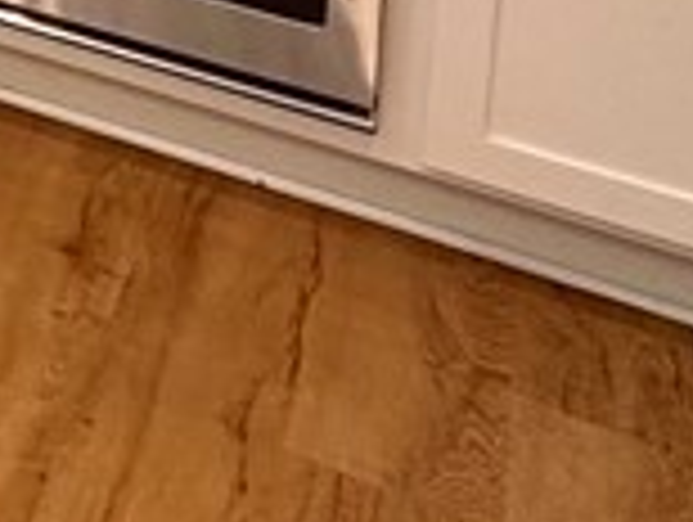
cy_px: -752
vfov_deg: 12.4
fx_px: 1865
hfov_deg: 13.0
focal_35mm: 93
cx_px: -1156
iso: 160
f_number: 2.2
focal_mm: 2.22
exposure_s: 1/60
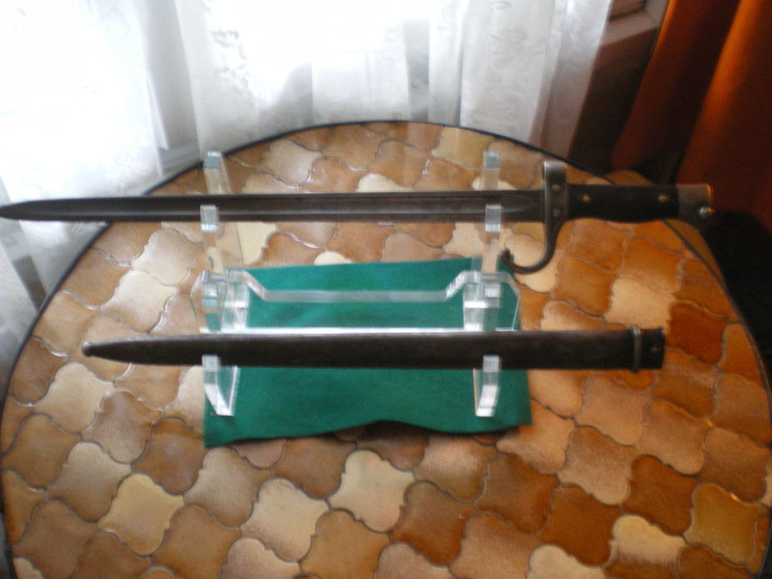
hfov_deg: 49.0
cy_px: 290
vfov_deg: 37.7
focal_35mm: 38
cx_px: 386
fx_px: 847
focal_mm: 6.3
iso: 400
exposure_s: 1/6
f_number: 3.1
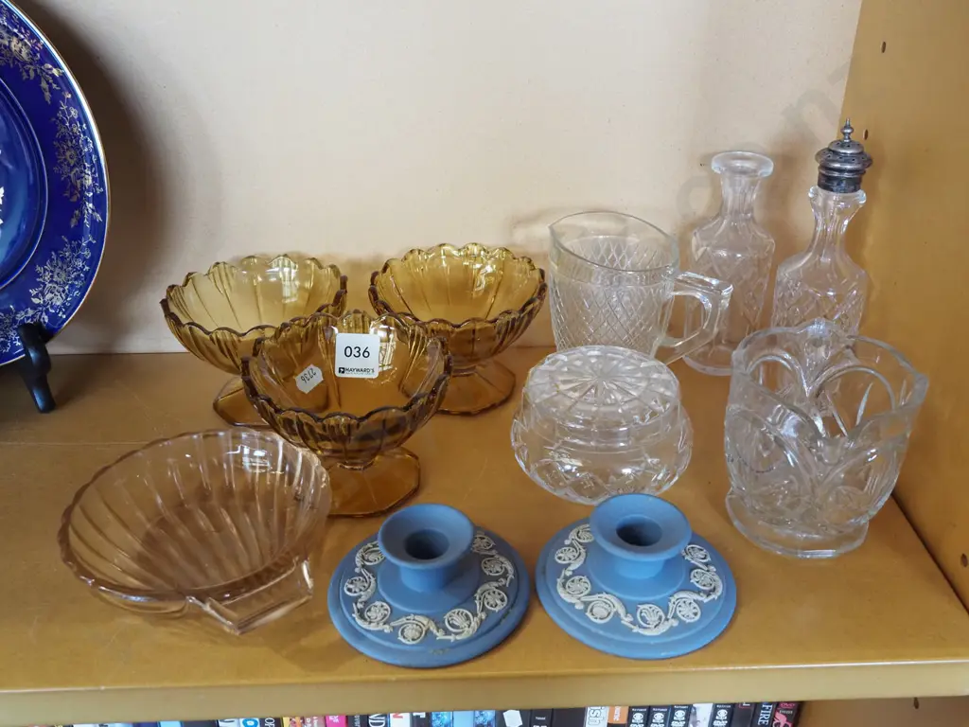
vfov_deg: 44.2
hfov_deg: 56.8
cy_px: 364
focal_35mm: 32
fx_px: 896
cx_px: 484
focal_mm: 16
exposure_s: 1/60
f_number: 5.6
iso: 2500
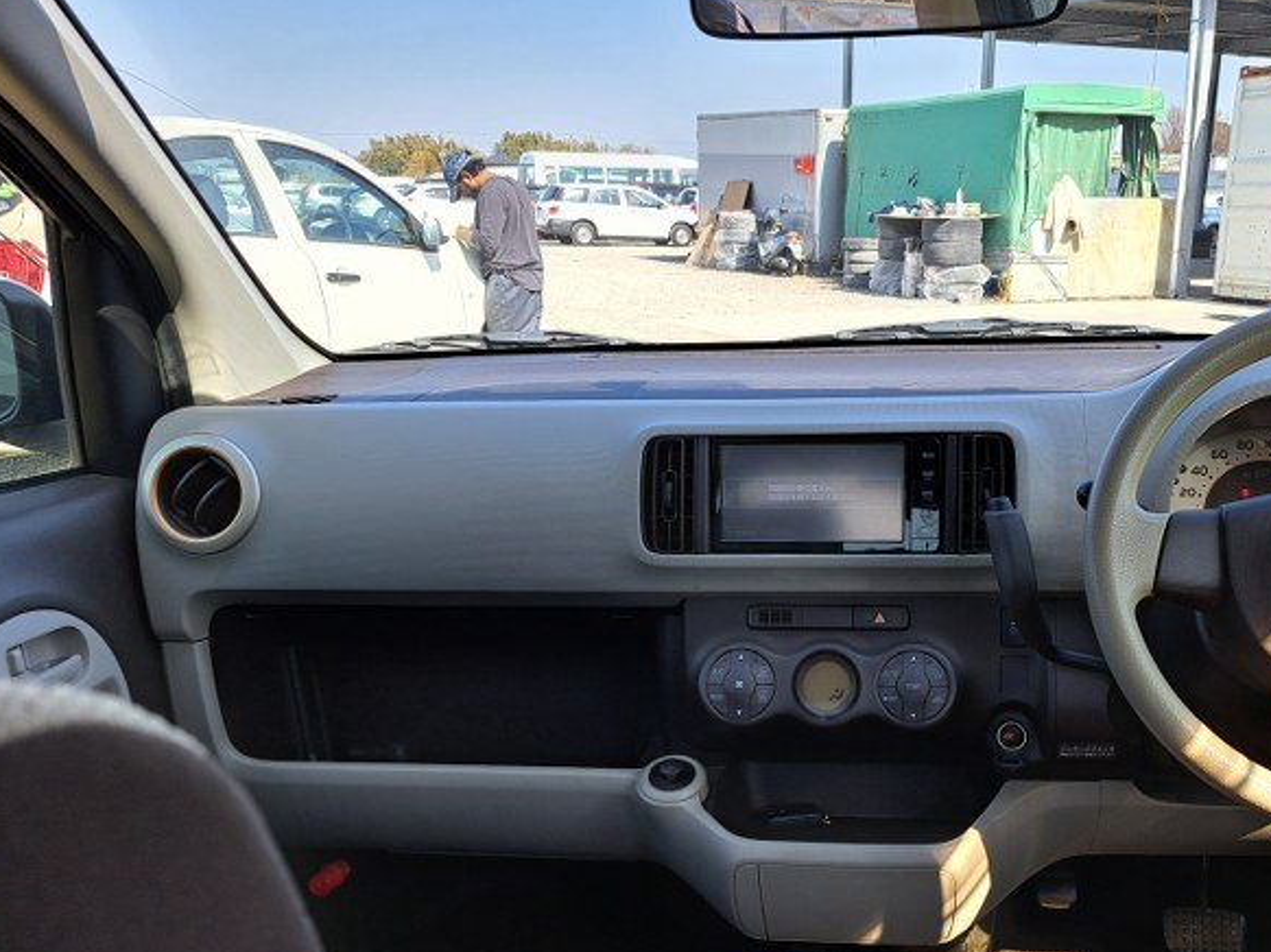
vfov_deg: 42.6
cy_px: 592
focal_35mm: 33
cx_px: 812
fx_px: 1211
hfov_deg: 54.6
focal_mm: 5.23
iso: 50
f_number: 1.8
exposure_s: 1/421
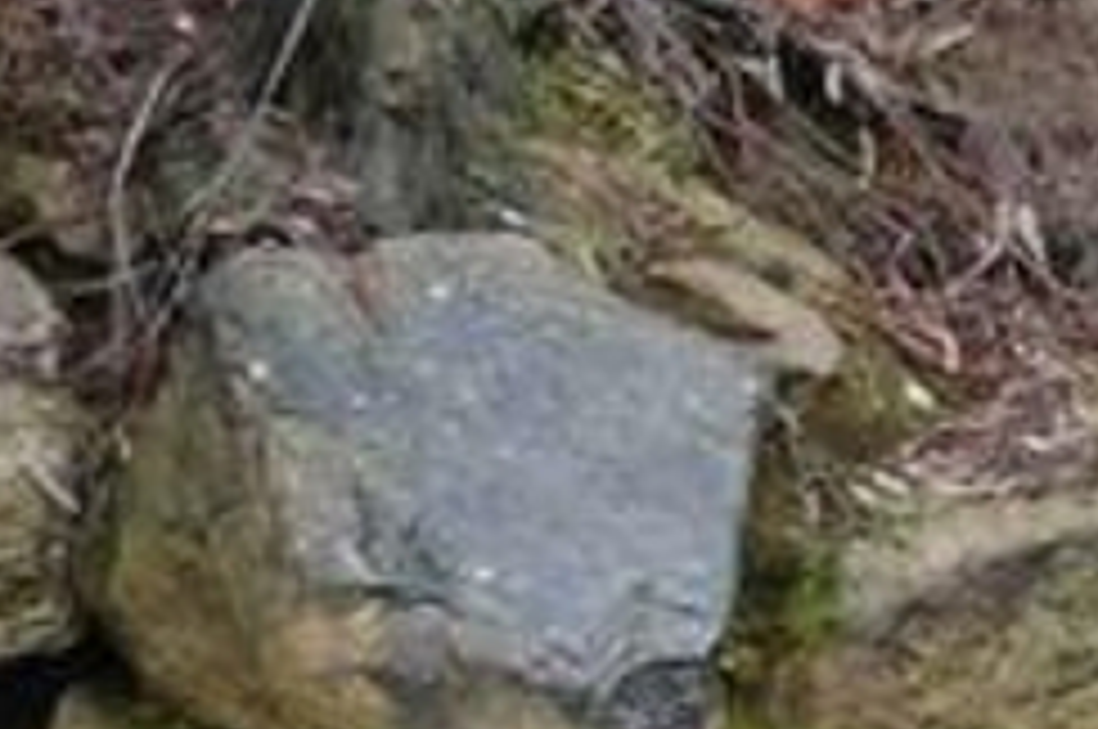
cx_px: 2606
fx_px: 5391
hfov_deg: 10.2
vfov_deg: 7.3
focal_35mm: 177
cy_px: 1604
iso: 400
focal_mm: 18
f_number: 5
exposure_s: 1/100
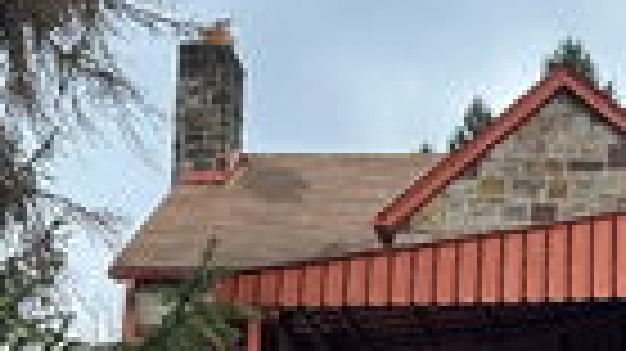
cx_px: 554
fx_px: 1593
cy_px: 477
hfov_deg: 21.8
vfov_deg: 12.2
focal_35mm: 96
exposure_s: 1/469
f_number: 1.78
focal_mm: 6.86
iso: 80
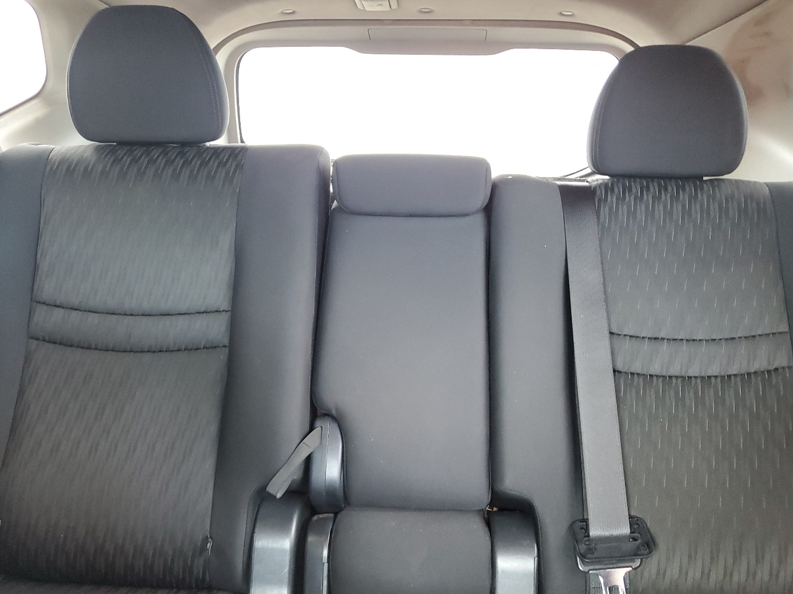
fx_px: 687
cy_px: 293
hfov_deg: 60.0
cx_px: 405
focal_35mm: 30
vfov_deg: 46.8
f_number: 1.5
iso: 346
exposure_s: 1/40
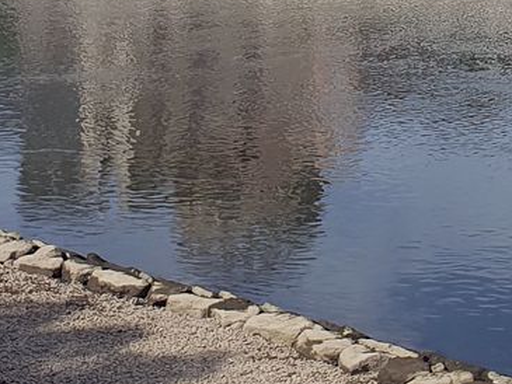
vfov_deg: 12.4
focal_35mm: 114
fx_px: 1687
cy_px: -189
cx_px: 536
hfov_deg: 16.8
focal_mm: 4.32
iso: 50
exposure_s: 1/1560
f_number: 2.4
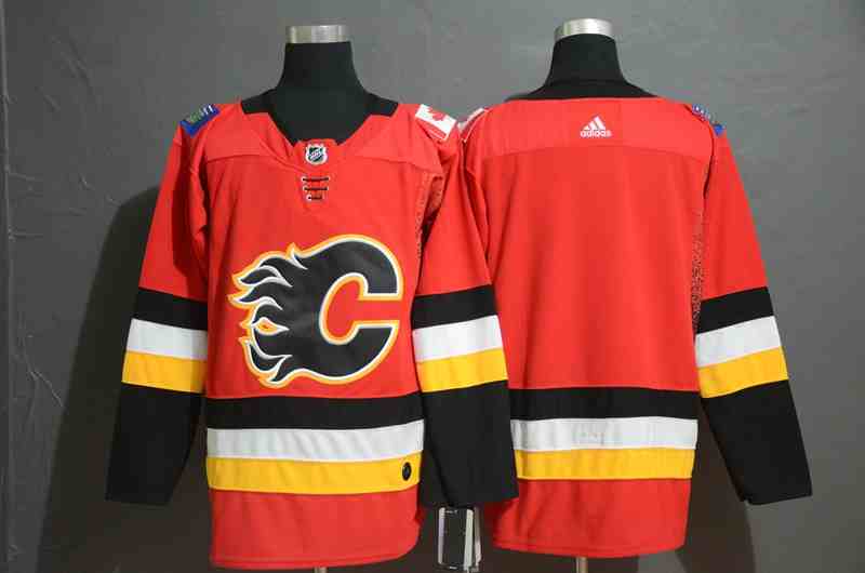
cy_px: 286
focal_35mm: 57
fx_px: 1367
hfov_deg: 35.1
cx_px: 432
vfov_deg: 23.7
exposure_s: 1/15
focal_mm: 38
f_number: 4.2
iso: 4000
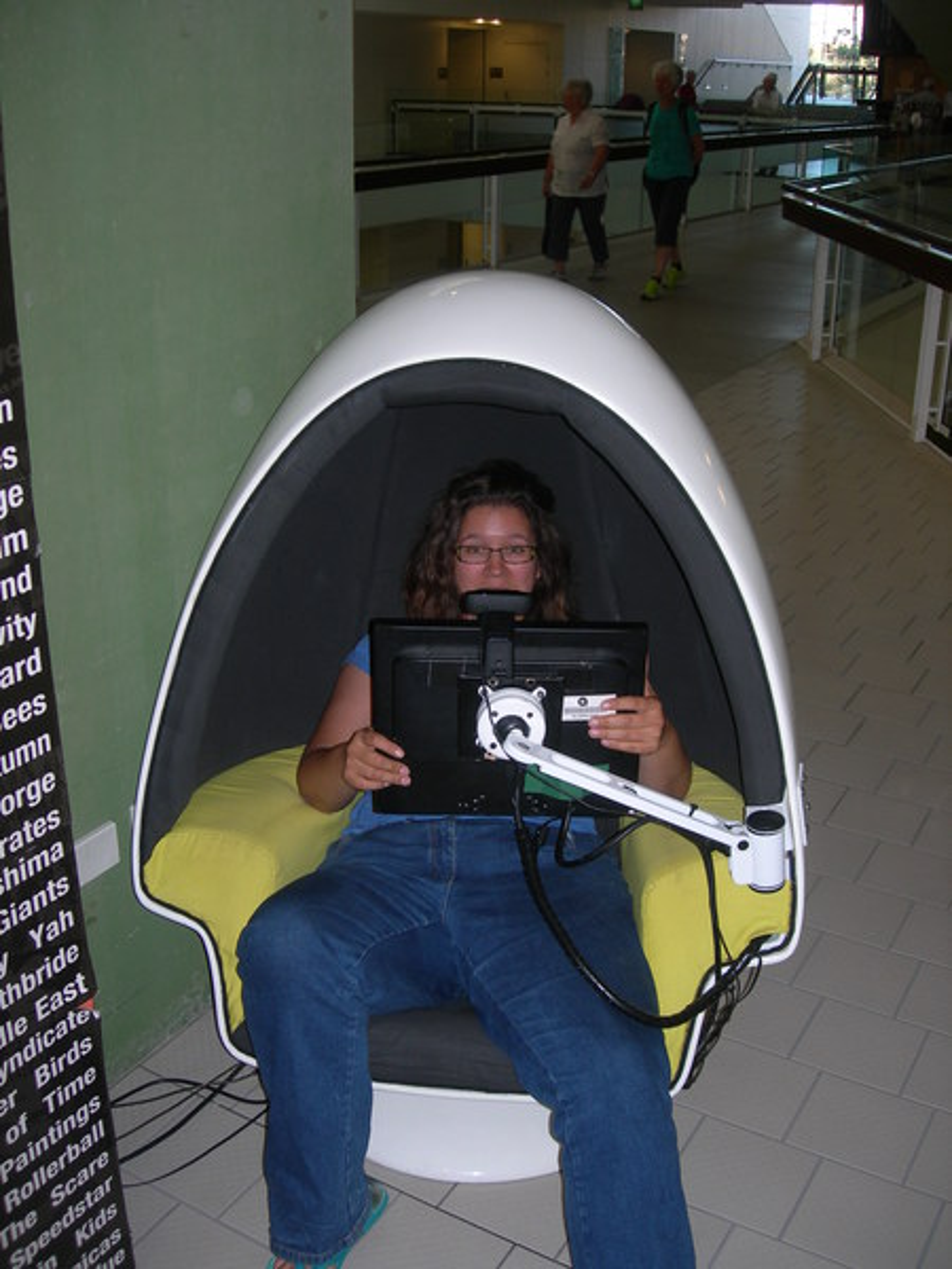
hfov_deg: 37.7
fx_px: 1393
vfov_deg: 49.0
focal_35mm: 38
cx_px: 476
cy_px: 634
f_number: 2.8
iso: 50
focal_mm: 7.8
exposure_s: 1/60.1
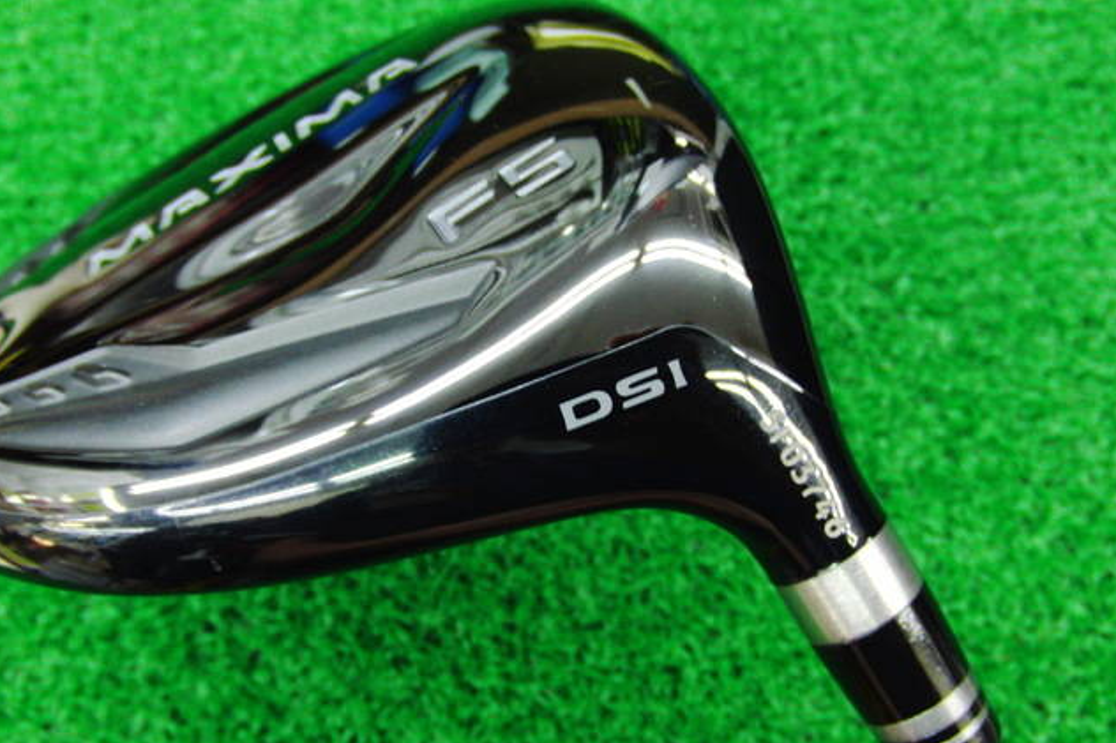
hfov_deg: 49.6
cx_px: 558
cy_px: 379
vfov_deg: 34.2
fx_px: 1209
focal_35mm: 39
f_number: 3.6
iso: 400
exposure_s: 1/20
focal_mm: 6.42
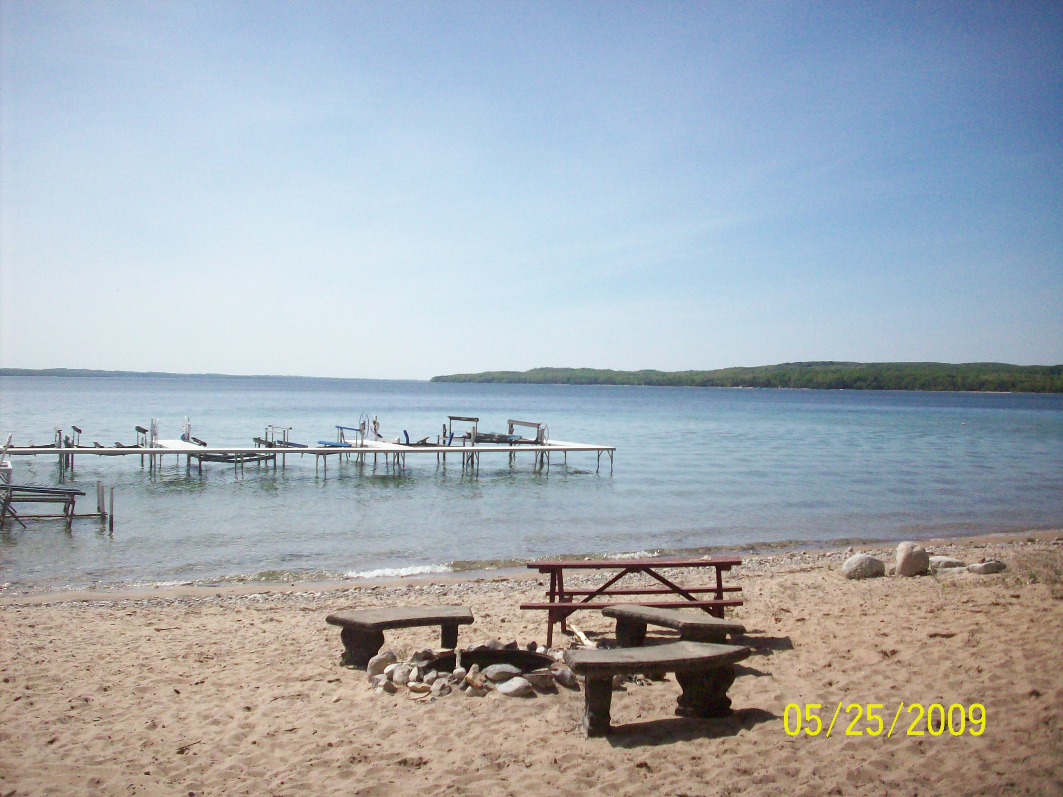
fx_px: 1136
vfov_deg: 38.7
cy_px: 398
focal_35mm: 37
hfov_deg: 50.1
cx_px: 532
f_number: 5.6
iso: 200
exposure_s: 1/1401
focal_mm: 6.2
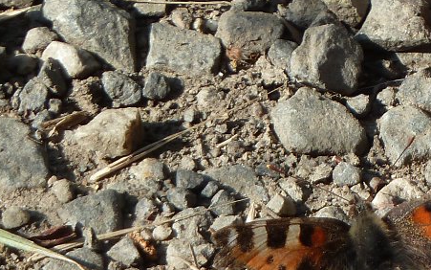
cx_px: 404
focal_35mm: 960
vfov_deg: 1.4
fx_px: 11278
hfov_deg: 2.2
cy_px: 257
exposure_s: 1/200
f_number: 4.9
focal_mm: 49.2
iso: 80
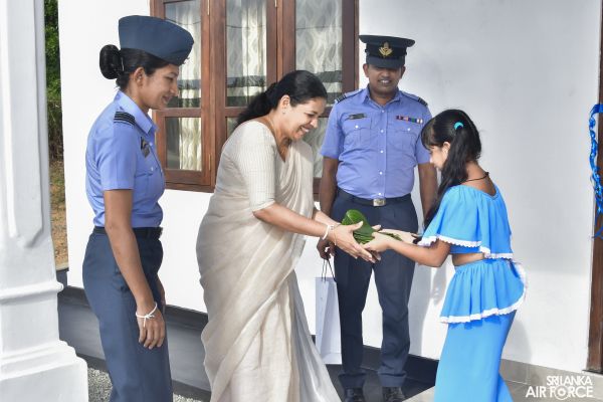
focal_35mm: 48
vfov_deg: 28.1
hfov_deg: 41.1
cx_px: 302
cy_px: 201
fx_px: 804
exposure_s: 1/250
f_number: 10
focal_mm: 32
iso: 400
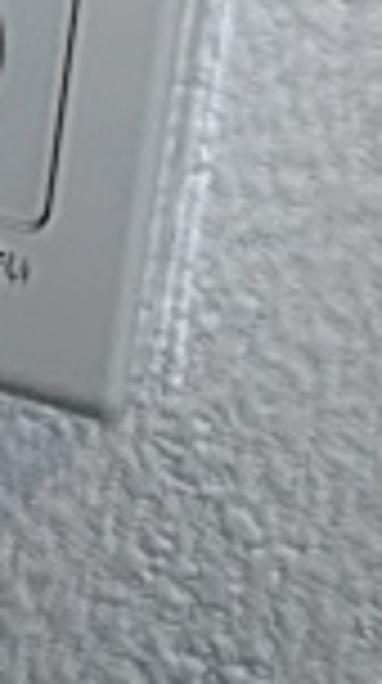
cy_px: -292
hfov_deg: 9.4
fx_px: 2243
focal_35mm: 124
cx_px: -252
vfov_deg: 16.1
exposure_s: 1/125
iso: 227
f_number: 2.2
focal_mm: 3.46
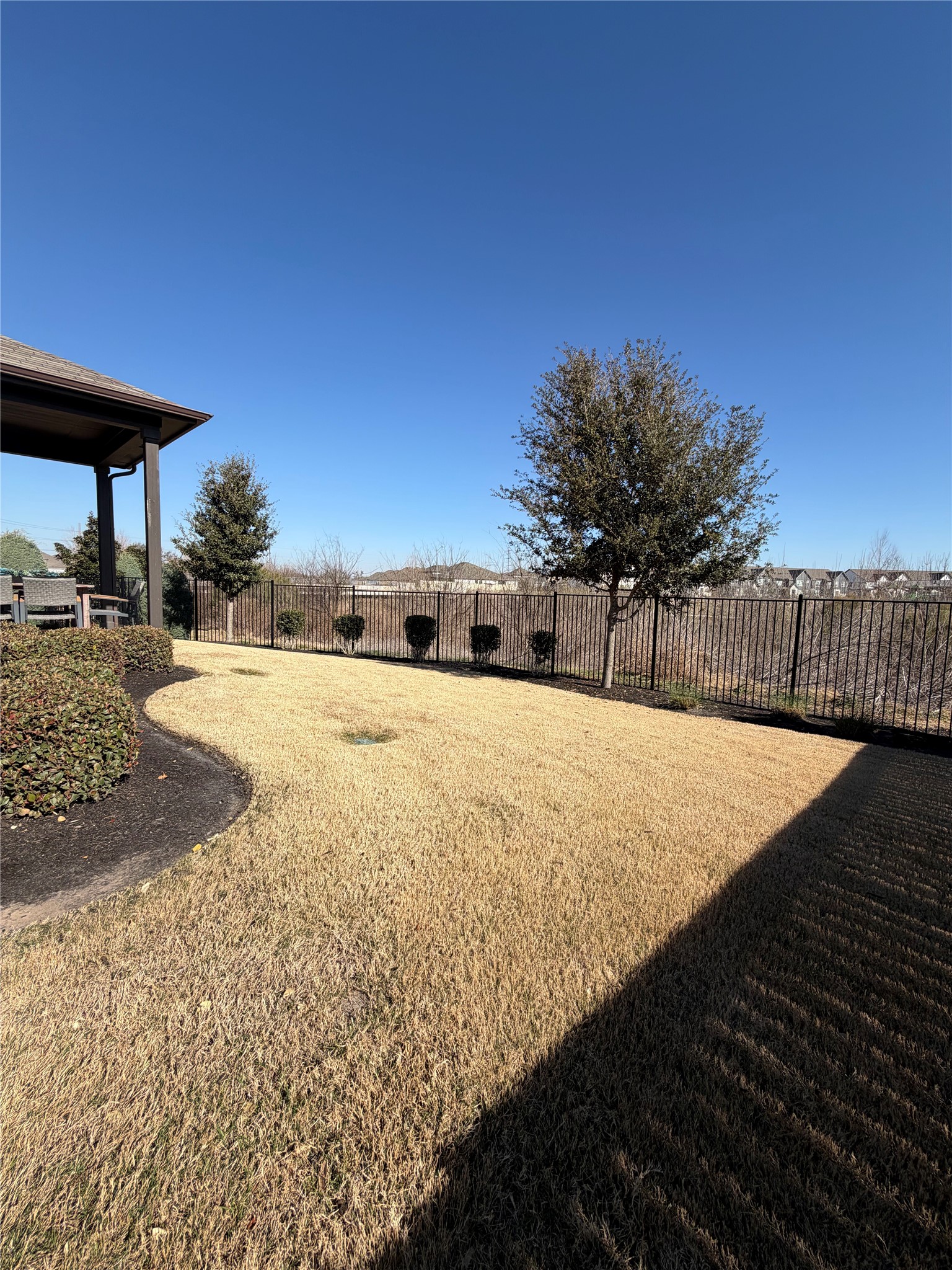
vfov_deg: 102.1
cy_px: 635
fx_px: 513
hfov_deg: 85.7
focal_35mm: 14
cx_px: 476
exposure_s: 1/830
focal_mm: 2.22
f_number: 2.2
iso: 20
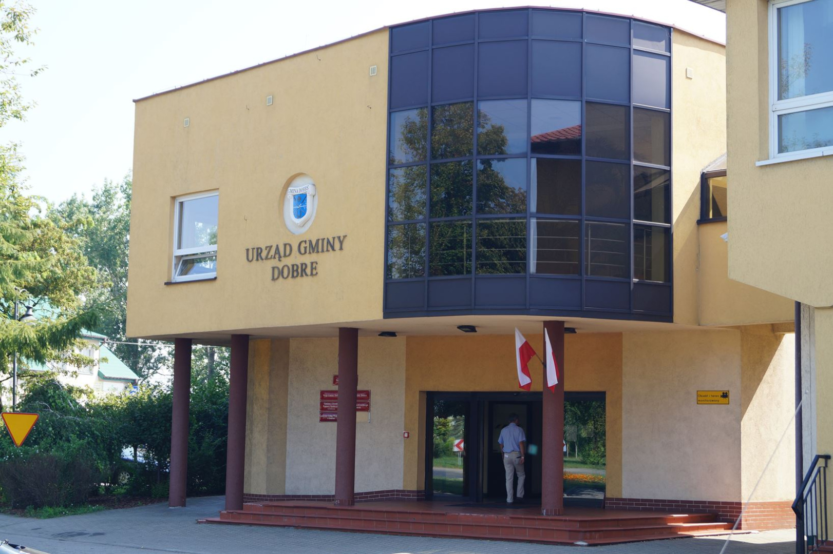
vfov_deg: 22.6
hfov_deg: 33.4
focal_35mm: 60
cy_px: 277
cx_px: 416
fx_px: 1388
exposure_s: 1/100
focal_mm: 40
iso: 100
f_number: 7.1
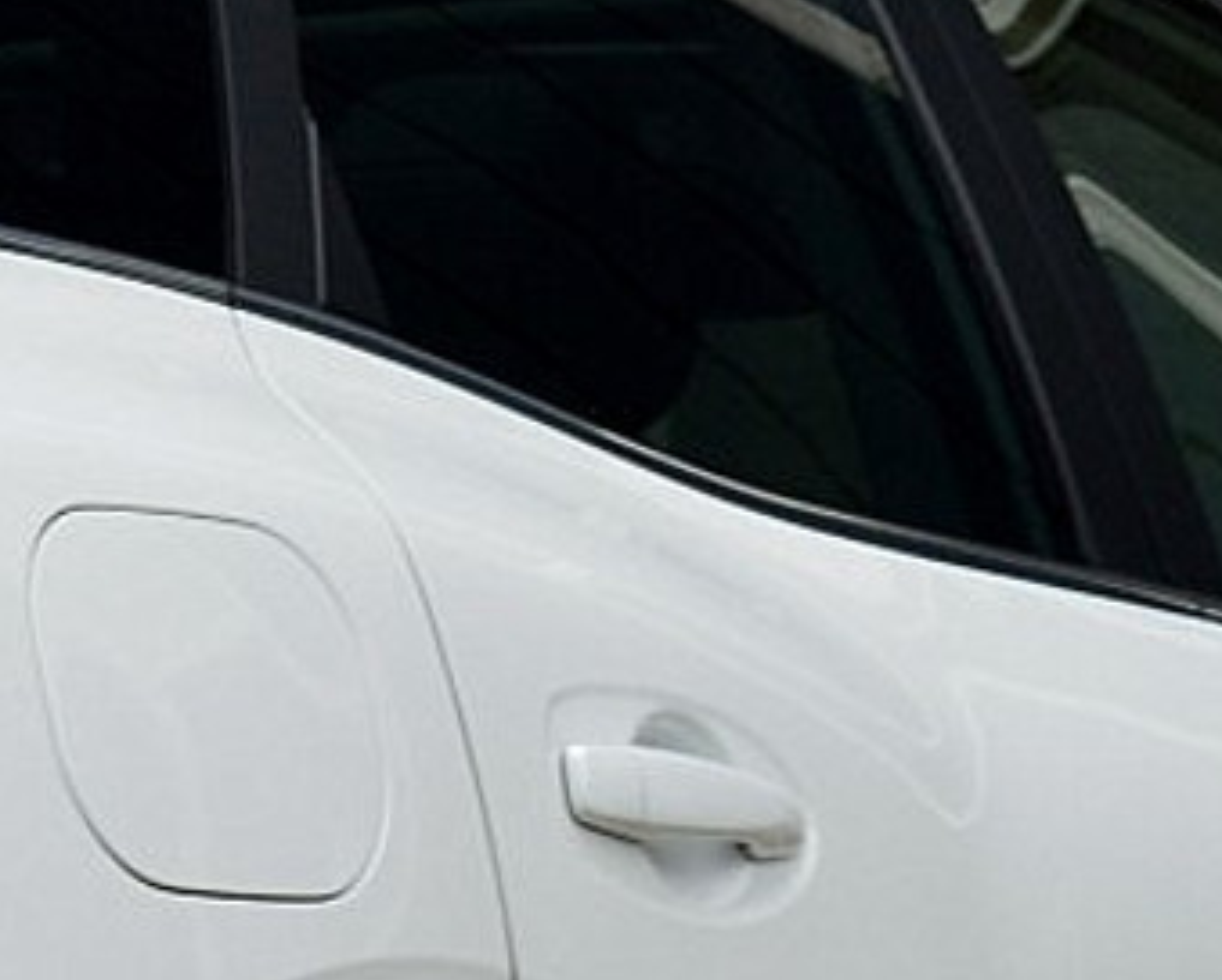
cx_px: -588
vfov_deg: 5.5
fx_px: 10090
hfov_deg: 6.8
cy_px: 1102
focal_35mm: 279
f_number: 9
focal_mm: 35
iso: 400
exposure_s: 1/100
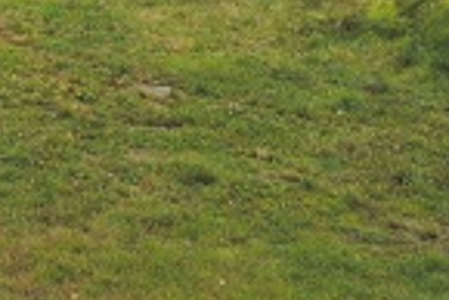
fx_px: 3109
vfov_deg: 5.4
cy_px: -363
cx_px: -229
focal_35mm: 249
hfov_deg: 8.1
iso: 110
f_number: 4
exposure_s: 1/125
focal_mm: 24
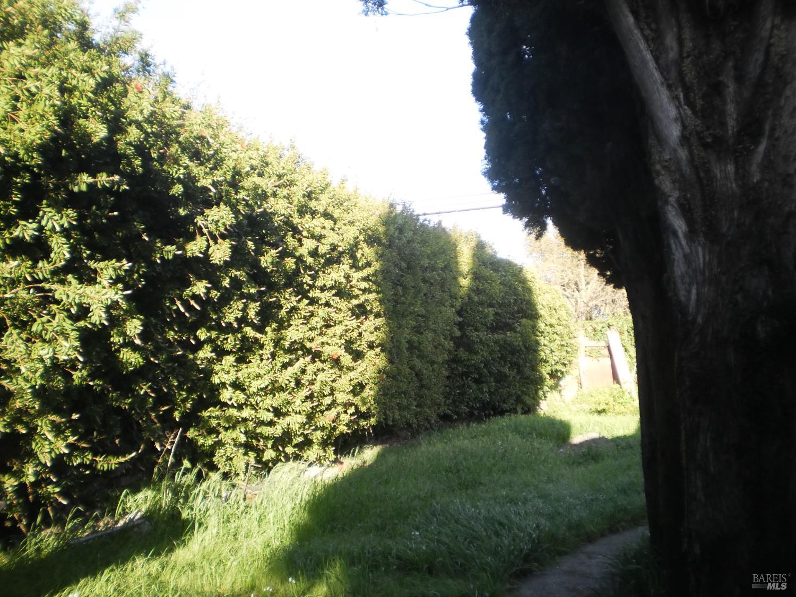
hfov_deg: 44.8
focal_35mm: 42
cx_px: 398
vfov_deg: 34.3
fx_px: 966
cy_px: 298
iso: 100
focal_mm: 7.4
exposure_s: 1/125
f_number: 3.5
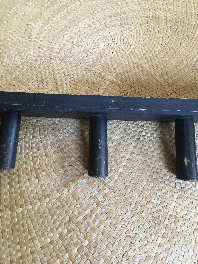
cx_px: 99
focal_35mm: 29
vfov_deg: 61.7
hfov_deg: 48.2
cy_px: 132
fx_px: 221
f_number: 2.2
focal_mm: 4.15
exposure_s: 1/25
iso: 200
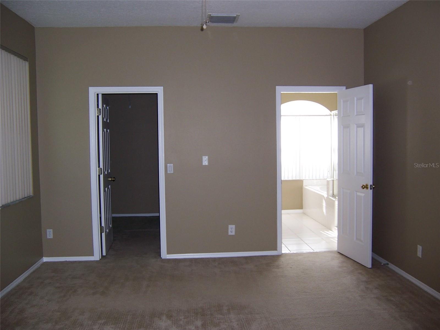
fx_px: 419
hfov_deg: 55.4
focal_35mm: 33
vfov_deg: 42.9
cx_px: 220
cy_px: 165
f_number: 2.8
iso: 80
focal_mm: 5.5
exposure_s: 1/60
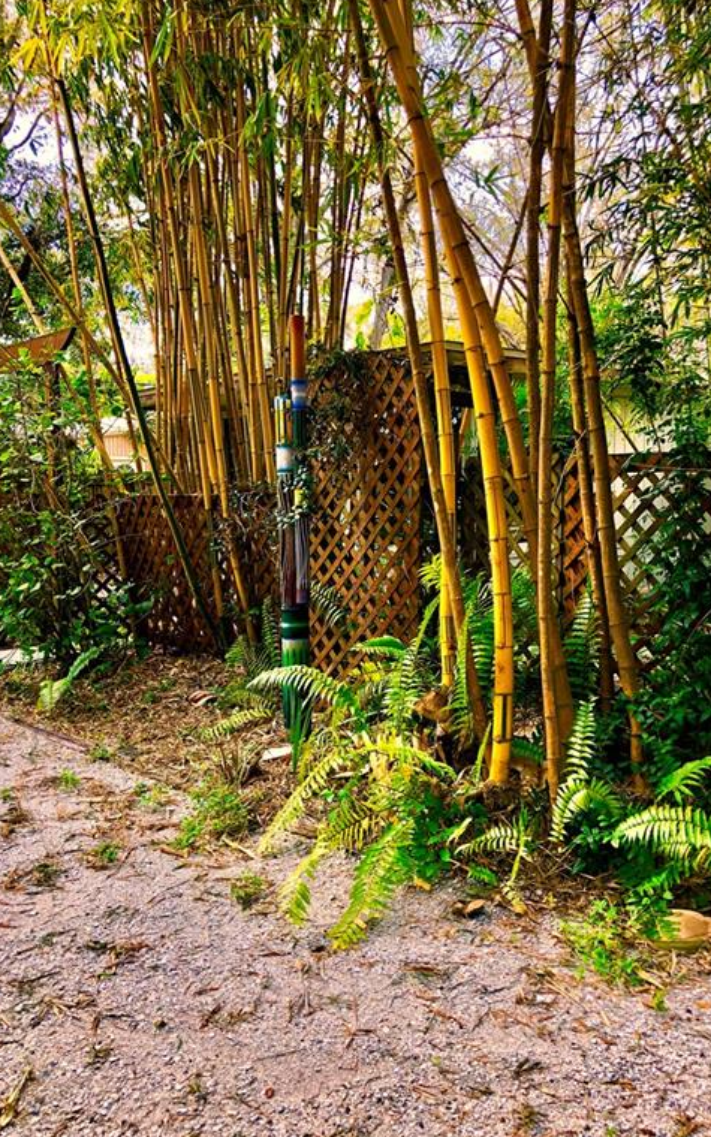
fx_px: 930
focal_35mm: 30
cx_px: 392
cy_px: 566
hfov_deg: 41.8
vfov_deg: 62.9
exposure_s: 1/150
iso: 20
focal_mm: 3.99
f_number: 1.8
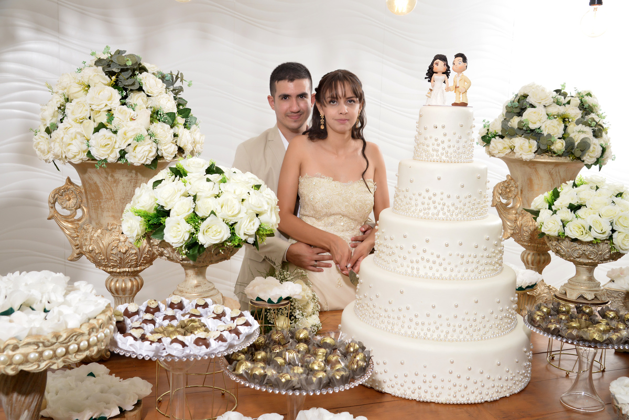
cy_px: 210
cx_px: 314
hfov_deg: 54.4
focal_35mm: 35
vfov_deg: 37.9
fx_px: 612
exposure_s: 1/160
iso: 1600
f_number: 7.1
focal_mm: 35
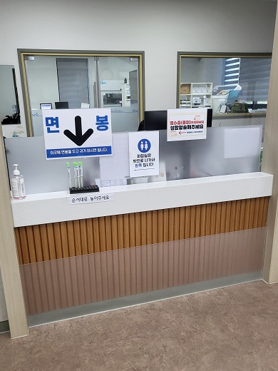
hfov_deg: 46.7
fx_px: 321
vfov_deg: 59.9
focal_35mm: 30
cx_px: 124
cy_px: 199
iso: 125
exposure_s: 1/120
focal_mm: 4.25
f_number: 1.8
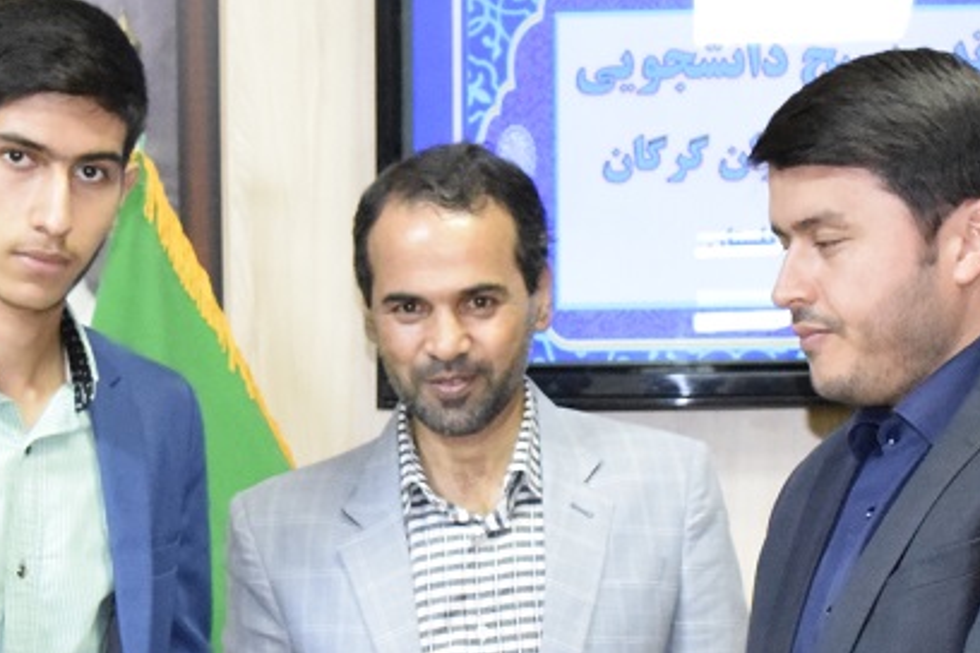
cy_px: 724
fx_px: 2341
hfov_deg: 23.6
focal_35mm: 86
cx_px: 490
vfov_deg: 15.5
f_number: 4.5
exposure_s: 1/125
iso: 5000
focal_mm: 18
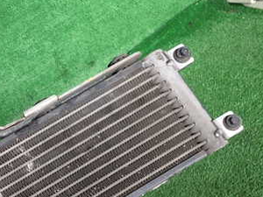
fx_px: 380
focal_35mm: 50
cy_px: 166
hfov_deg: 35.5
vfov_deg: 28.3
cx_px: 17
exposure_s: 1/100
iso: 100
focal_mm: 4.5
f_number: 2
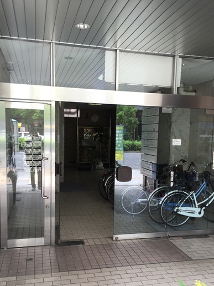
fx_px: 297
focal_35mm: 36
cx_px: 117
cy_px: 169
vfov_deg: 51.1
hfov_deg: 39.6
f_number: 2.2
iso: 32
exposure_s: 1/60
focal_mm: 4.15
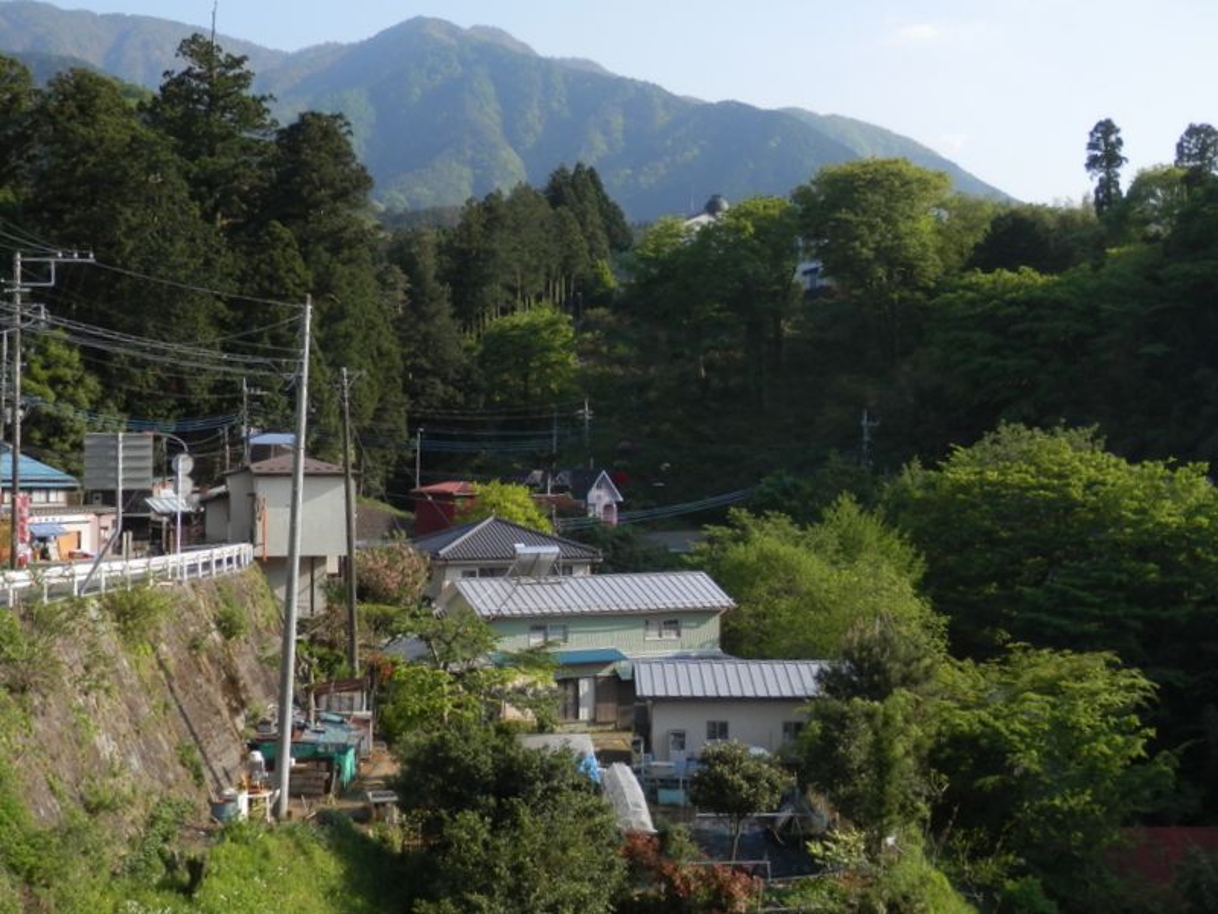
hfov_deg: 46.8
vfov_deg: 36.0
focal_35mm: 40
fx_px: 1407
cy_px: 457
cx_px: 609
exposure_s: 1/400
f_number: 3.7
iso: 80
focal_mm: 7.3
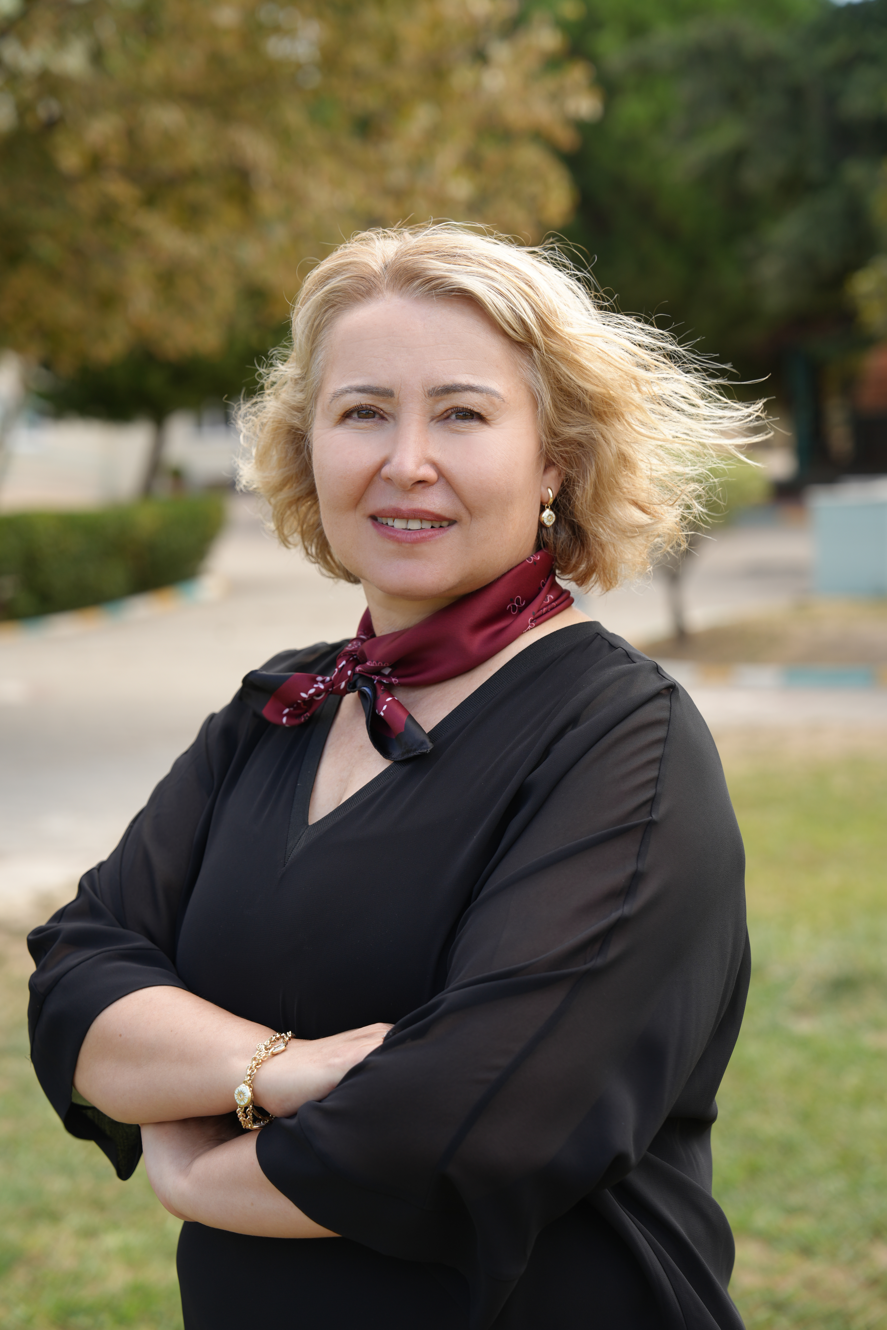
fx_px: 2587
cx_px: 444
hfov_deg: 19.5
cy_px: 665
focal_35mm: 70
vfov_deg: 28.8
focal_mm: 70
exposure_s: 1/125
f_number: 4
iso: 100
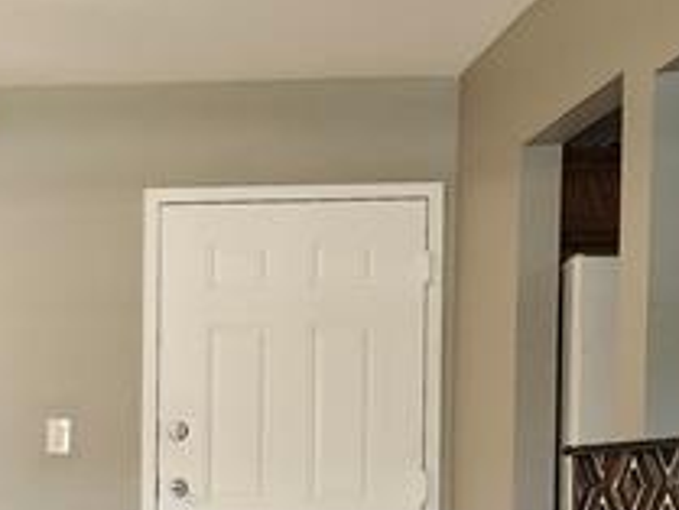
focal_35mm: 88
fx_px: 1727
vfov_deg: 16.3
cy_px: 549
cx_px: -143
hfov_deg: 20.7
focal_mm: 5.54
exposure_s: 1/60
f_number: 1.8
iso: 125
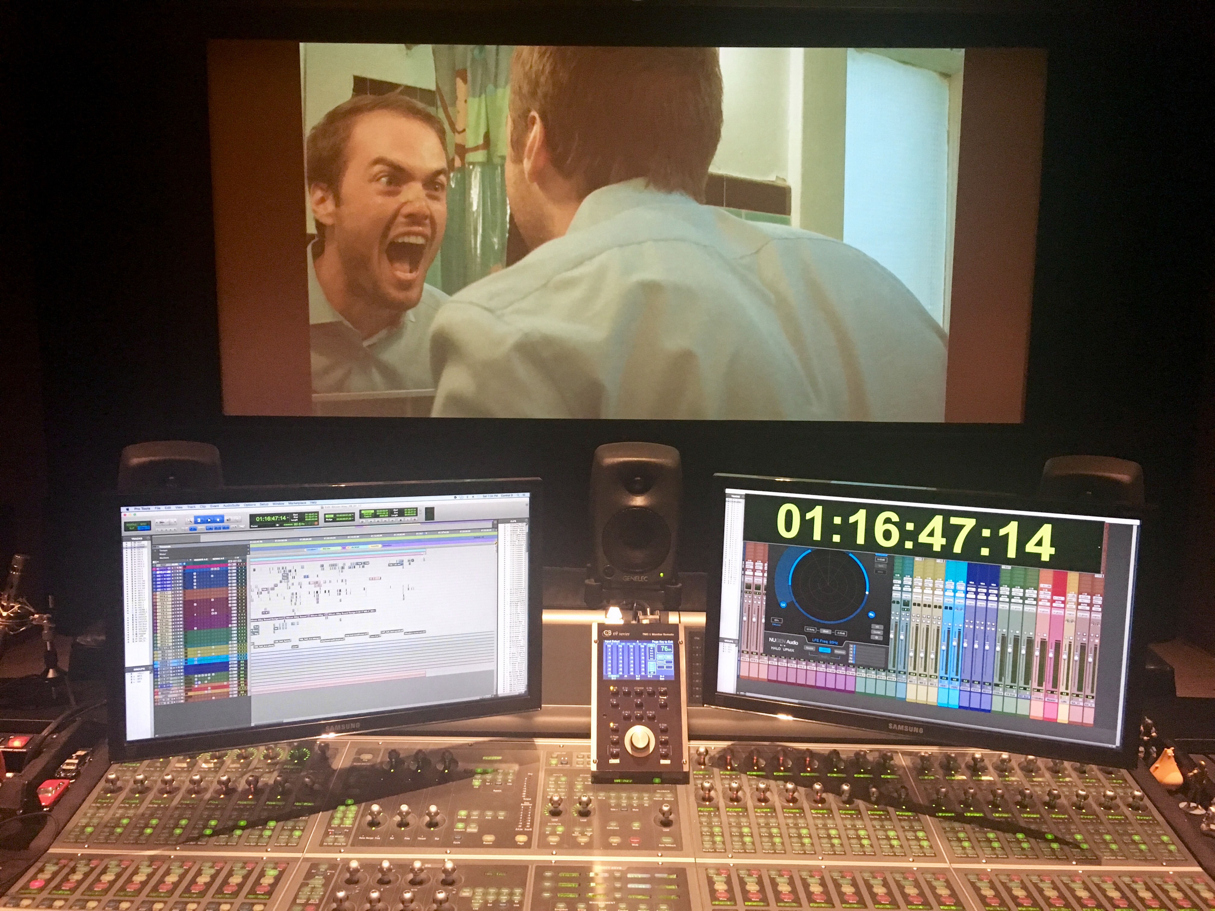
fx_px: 1018
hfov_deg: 61.7
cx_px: 608
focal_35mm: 29
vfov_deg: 48.2
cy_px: 456
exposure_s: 1/24
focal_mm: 4.15
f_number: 2.2
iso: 200
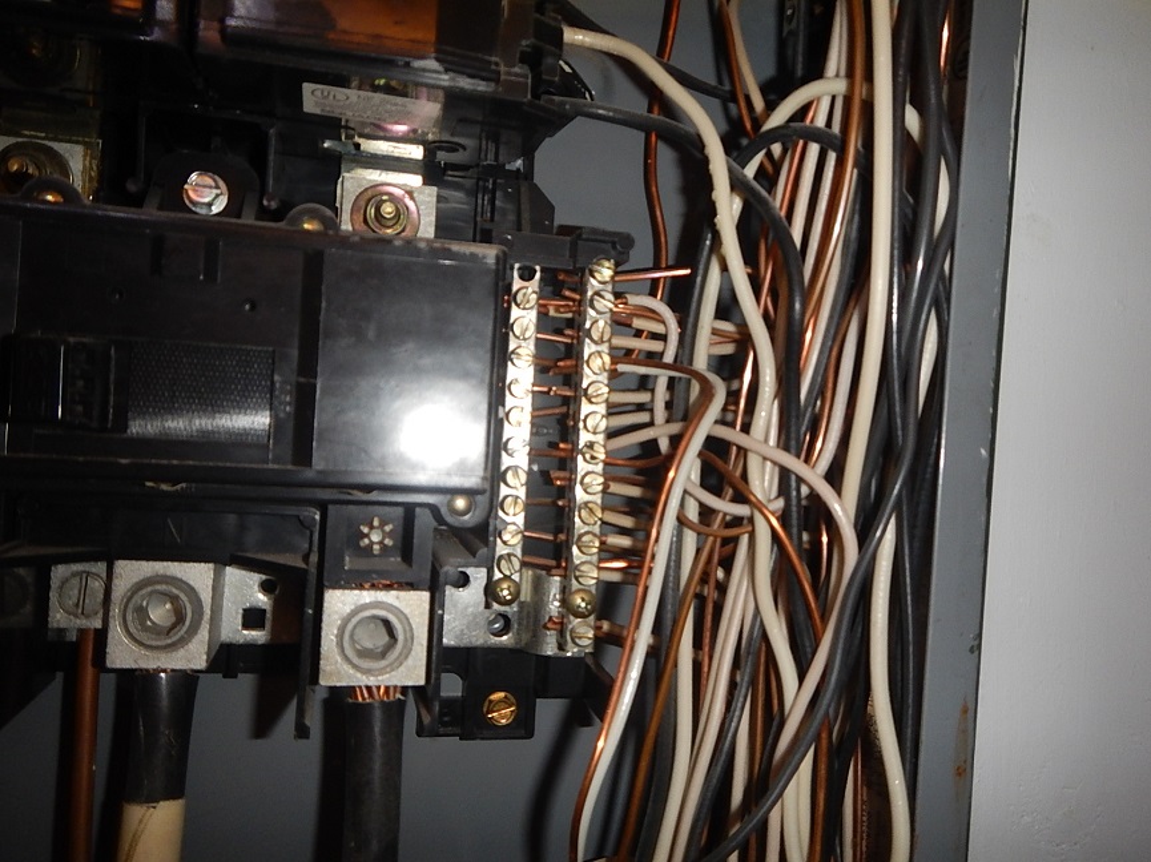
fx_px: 931
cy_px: 431
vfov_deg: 49.7
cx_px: 576
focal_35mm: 28
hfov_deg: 63.5
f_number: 3.9
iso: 200
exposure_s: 1/30
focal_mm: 5
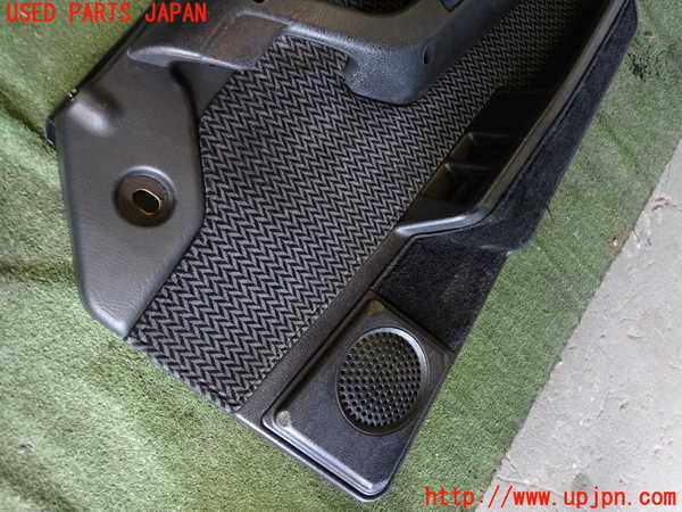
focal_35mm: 25
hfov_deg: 69.4
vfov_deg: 54.9
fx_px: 493
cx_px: 341
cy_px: 256
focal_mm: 4.5
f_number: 2
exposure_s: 1/30
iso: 200
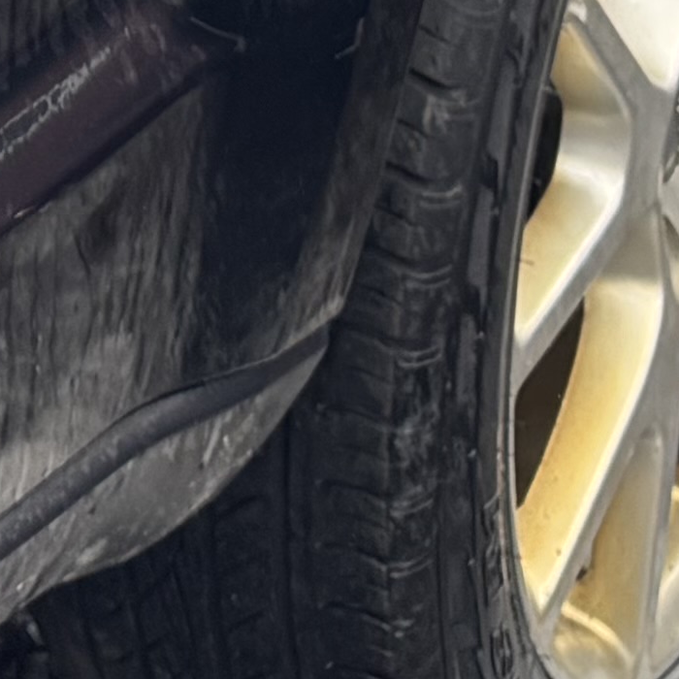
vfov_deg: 8.7
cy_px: -1184
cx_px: -580
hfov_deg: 9.6
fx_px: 3839
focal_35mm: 173
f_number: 1.78
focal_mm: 6.76
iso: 80
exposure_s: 1/121
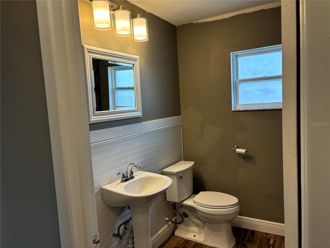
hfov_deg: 67.3
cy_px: 124
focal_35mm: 26
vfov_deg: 53.1
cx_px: 165
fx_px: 248
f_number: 1.6
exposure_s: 1/120
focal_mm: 5.96
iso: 125
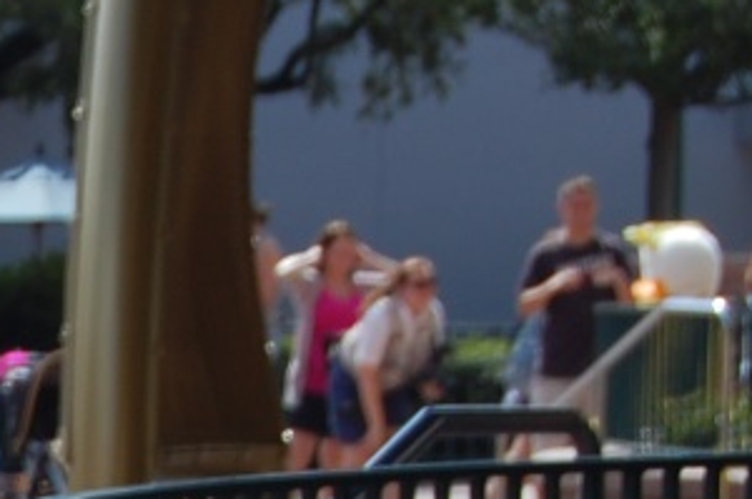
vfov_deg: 3.5
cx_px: -867
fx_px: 8008
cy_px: 1062
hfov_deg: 5.3
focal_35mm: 384
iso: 200
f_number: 9
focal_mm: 48
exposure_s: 1/320
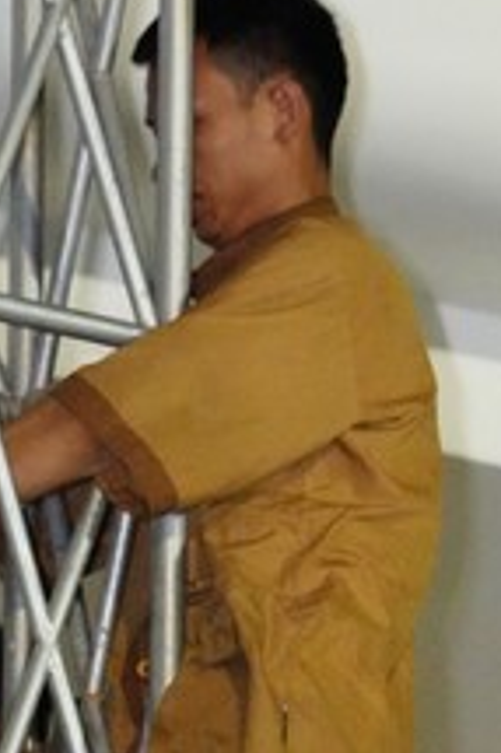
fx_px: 9471
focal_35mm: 453
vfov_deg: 4.6
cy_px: 662
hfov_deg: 3.0
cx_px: 107
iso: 25600
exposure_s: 1/250
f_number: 4.5
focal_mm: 150
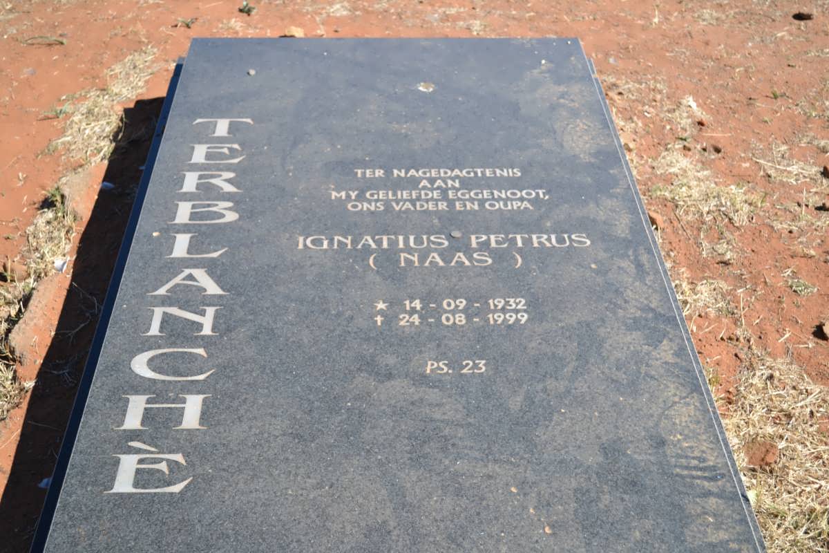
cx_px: 414
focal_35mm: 51
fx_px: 1174
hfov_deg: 38.9
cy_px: 276
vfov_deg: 26.5
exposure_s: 1/125
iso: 140
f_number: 5.6
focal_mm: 34
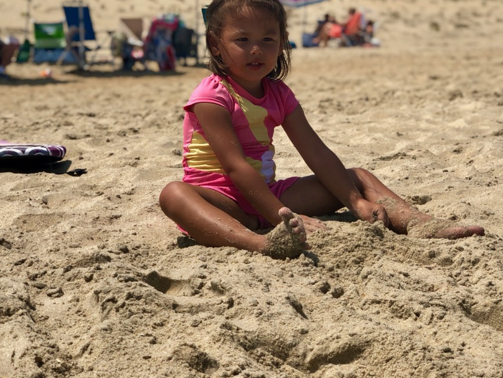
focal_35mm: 82
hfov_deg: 23.8
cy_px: 96
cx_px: 240
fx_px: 1192
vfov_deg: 17.9
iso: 16
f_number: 2.4
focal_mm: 6
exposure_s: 1/1548
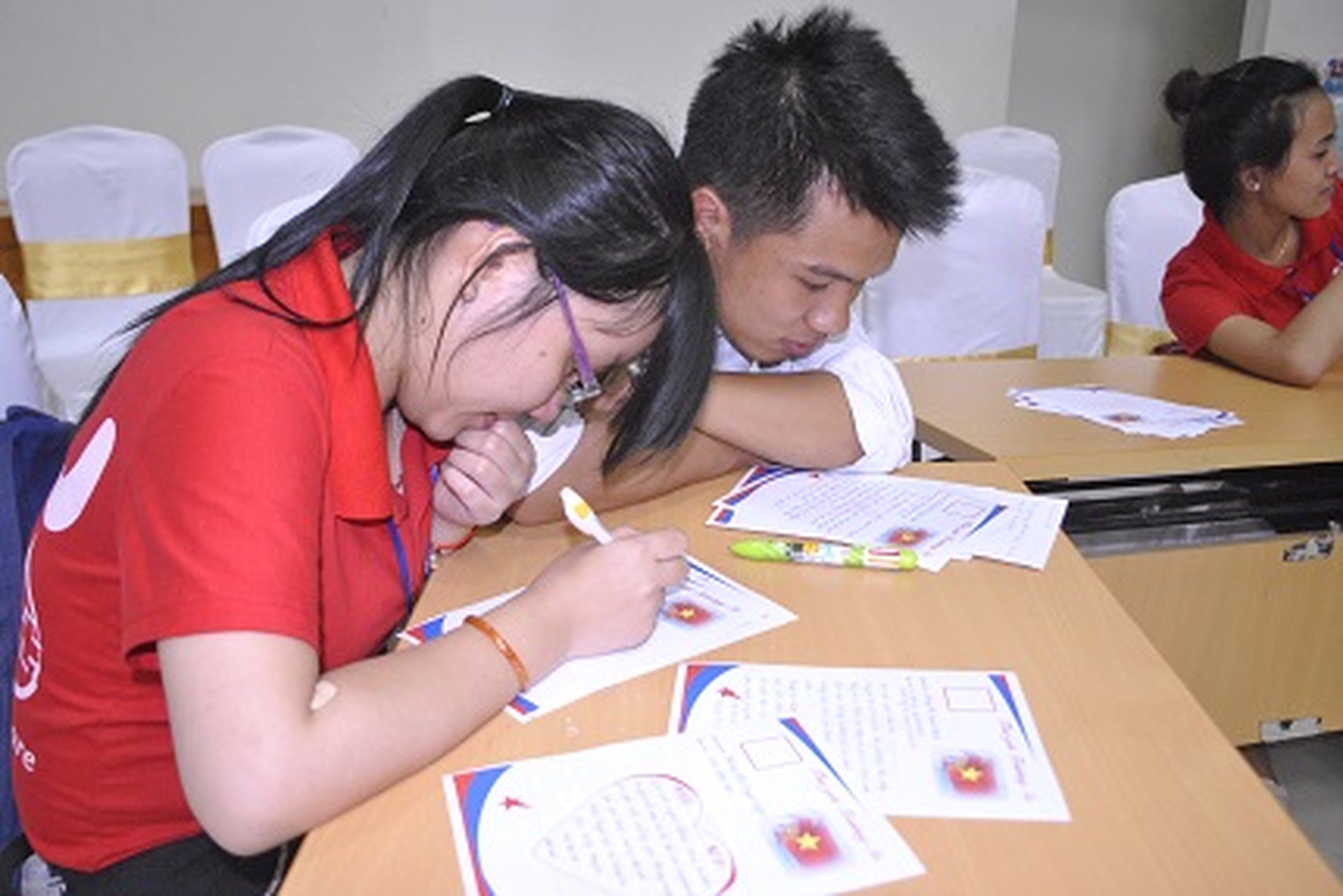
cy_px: 448
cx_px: 672
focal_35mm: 30
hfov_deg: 61.9
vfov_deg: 43.6
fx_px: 1119
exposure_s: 1/40
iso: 1250
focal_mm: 20
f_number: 3.8
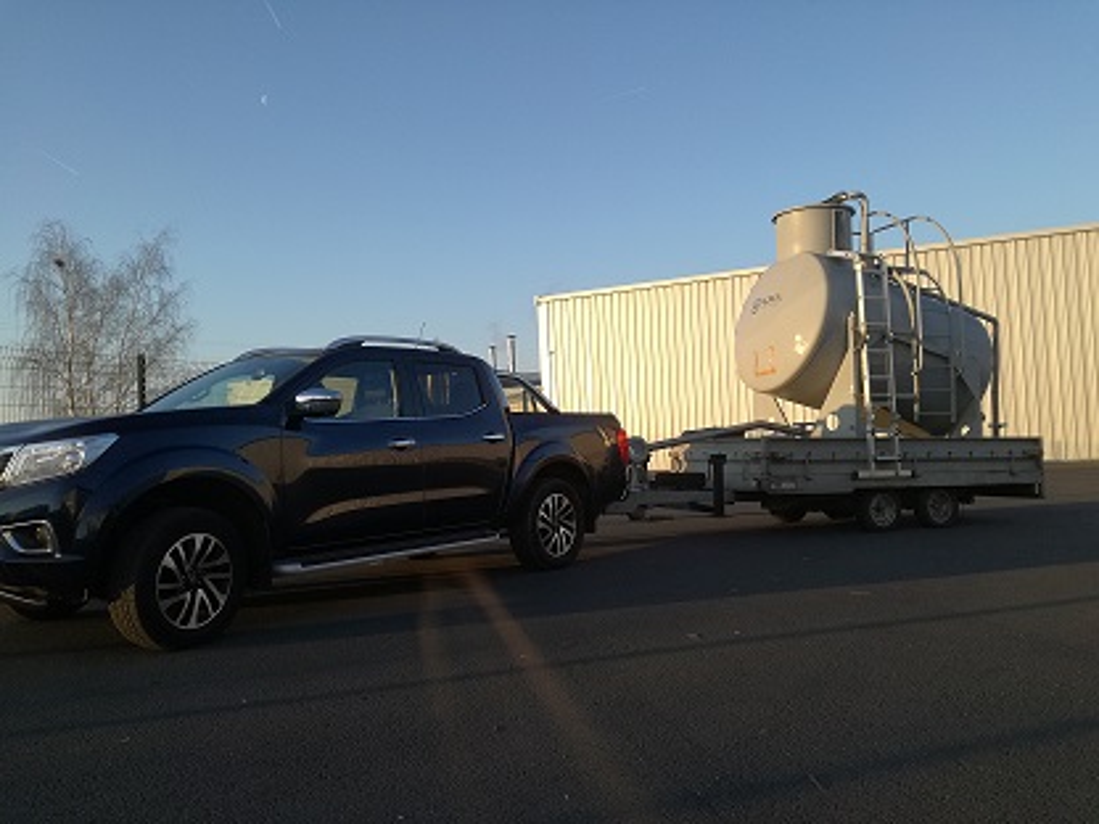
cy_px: 412
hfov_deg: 65.3
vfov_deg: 51.4
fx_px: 857
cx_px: 550
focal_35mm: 27
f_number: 2
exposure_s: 1/507
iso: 50
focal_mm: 3.79
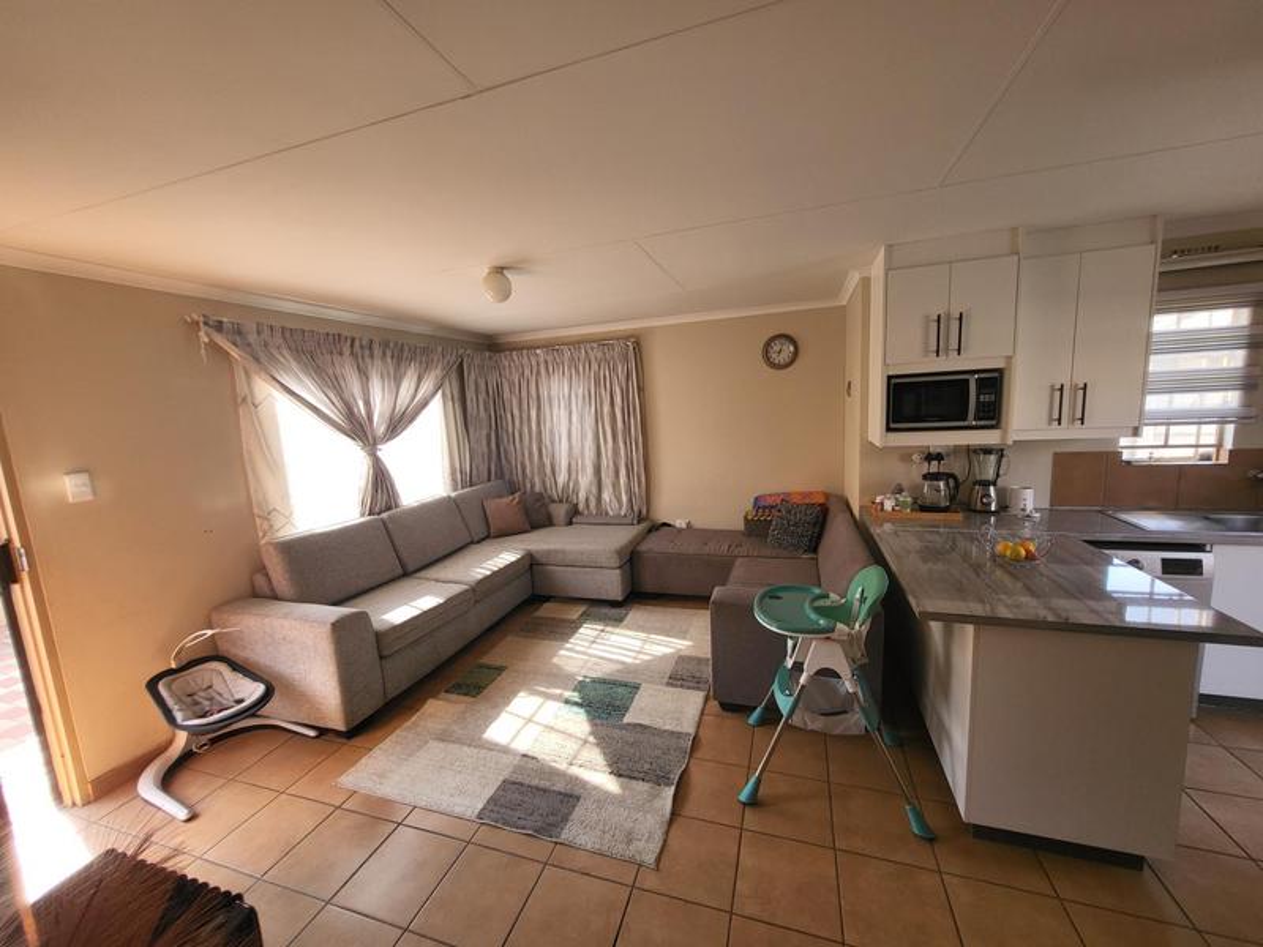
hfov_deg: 106.2
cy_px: 474
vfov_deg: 89.9
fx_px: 474
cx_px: 632
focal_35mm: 13
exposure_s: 1/120
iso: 64
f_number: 2.2
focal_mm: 1.74
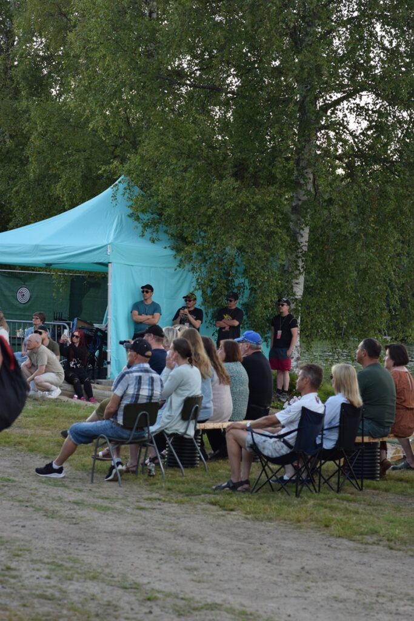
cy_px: 310
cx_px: 207
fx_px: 2198
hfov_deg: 10.8
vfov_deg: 16.1
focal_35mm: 128
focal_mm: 85
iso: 400
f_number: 5.6
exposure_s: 1/125
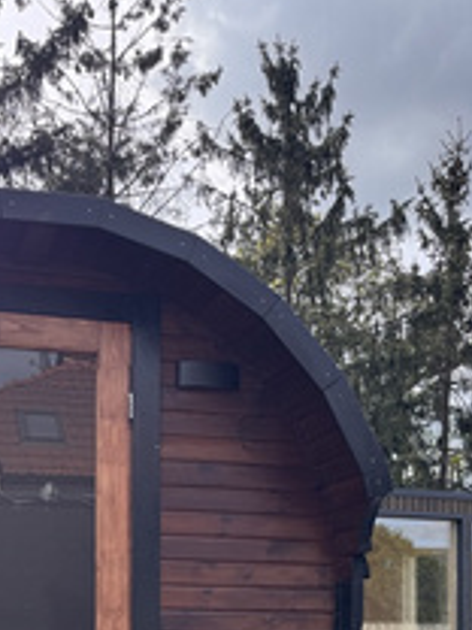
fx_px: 945
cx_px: 76
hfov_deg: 27.3
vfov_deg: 33.0
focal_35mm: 52
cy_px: 663
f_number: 1.78
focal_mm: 6.76
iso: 80
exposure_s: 1/1042
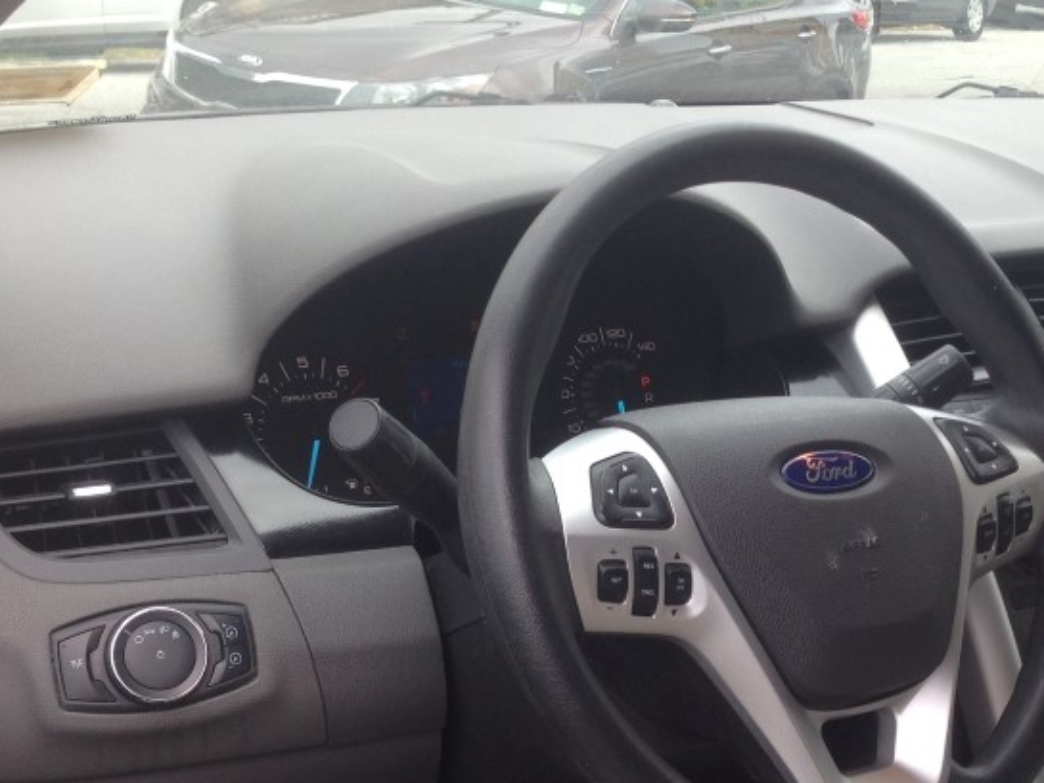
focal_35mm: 62
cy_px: 551
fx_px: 1870
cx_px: 655
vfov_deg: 23.5
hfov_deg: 31.0
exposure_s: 1/167
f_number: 2.4
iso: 50
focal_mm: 4.12
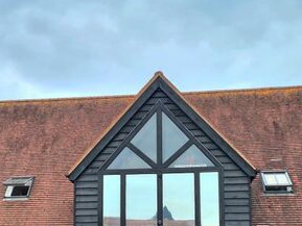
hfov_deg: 30.5
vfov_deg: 22.7
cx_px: 99
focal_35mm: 63
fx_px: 550
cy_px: 205
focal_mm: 5.4
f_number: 1.8
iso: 50
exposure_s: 1/588
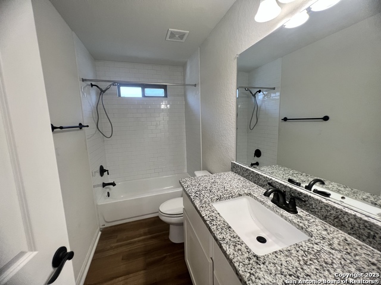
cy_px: 142
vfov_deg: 89.9
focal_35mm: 13
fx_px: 143
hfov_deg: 106.2
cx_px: 190
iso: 200
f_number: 1.8
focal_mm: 1.57
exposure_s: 1/120
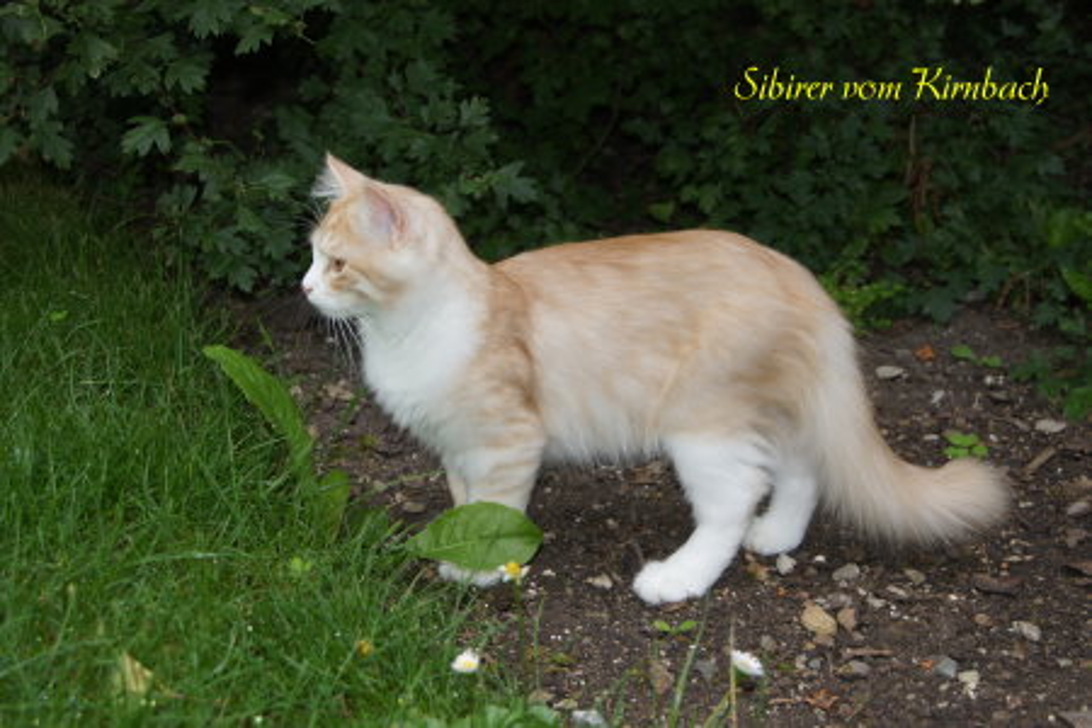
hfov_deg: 33.4
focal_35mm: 60
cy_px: 364
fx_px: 1820
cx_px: 546
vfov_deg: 22.6
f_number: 5.6
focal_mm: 40
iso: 100
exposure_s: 1/80
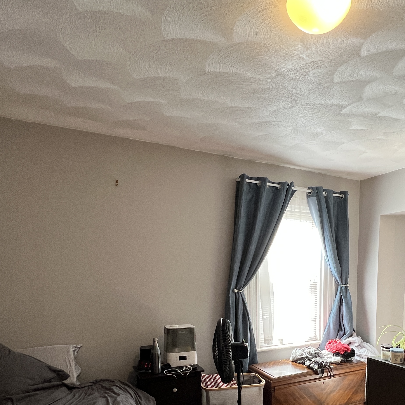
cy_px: 315
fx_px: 331
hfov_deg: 60.9
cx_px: 280
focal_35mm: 25
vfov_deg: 58.8
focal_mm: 1.57
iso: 160
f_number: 1.8
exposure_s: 1/120
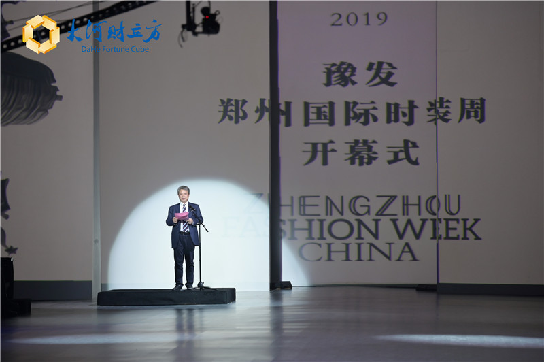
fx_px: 3020
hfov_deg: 10.3
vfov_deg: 6.9
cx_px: 272
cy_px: 181
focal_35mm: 200
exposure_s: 1/160
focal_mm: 200
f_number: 3.5
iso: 800
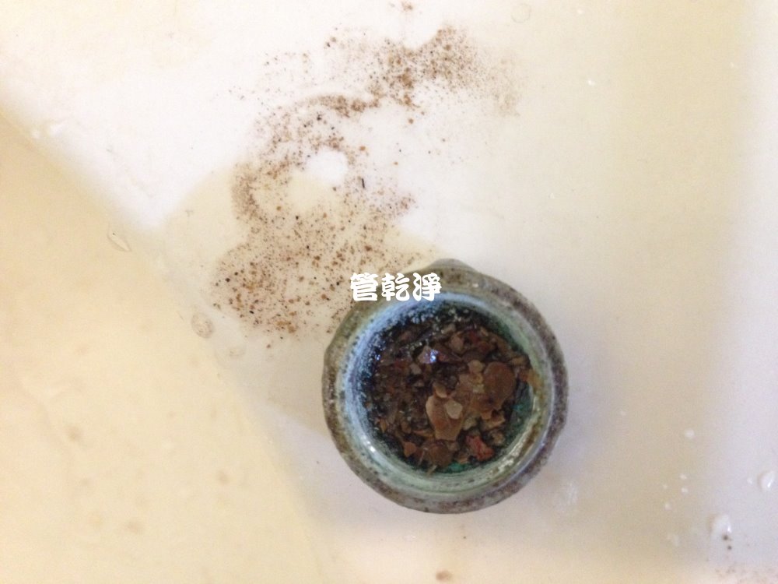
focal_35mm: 33
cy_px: 292
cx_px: 389
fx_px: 742
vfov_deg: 42.9
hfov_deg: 55.4
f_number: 2.4
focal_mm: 4.12
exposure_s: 1/15
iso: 500
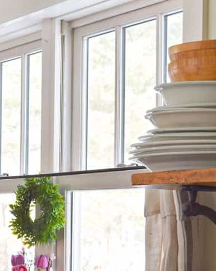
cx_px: 29
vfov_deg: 20.3
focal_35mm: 93
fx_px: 744
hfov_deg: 16.3
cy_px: 229
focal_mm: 31
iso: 400
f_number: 6.3
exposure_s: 1/160
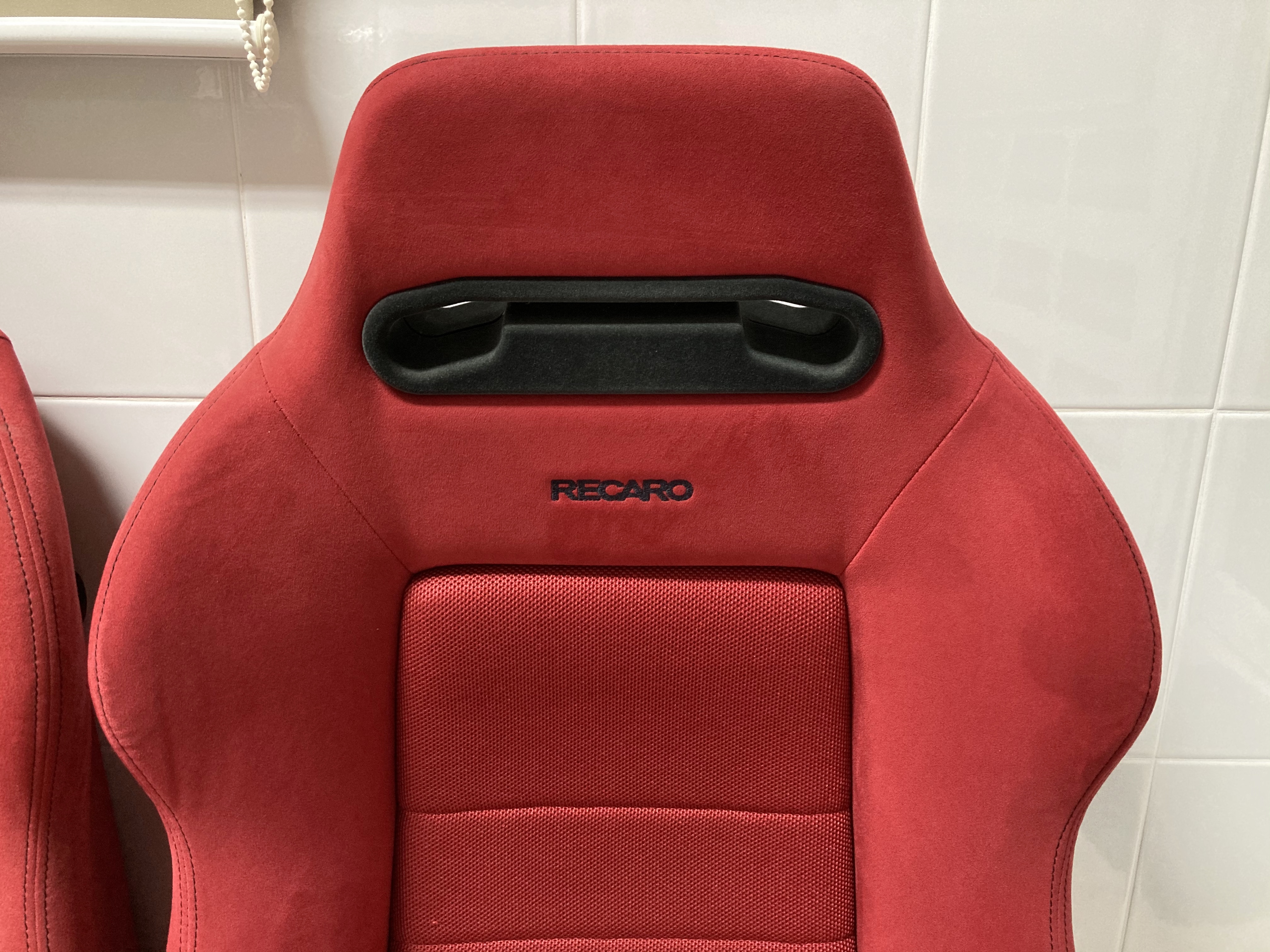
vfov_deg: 49.7
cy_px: 476
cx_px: 635
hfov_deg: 63.4
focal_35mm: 28
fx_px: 1027
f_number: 1.8
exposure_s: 1/35
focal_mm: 3.99
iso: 400
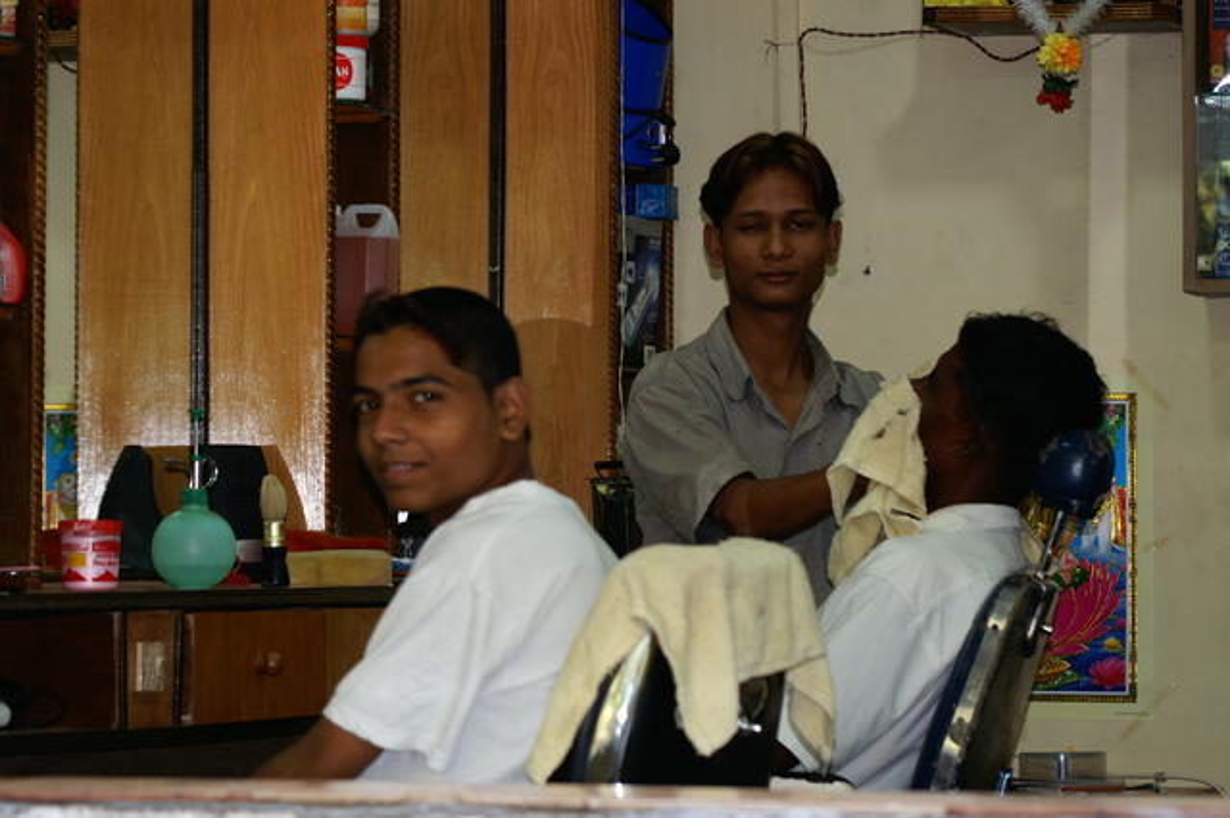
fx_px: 5122
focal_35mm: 150
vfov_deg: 9.1
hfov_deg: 13.7
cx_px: 615
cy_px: 409
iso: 200
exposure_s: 1/60
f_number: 5.6
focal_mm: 100
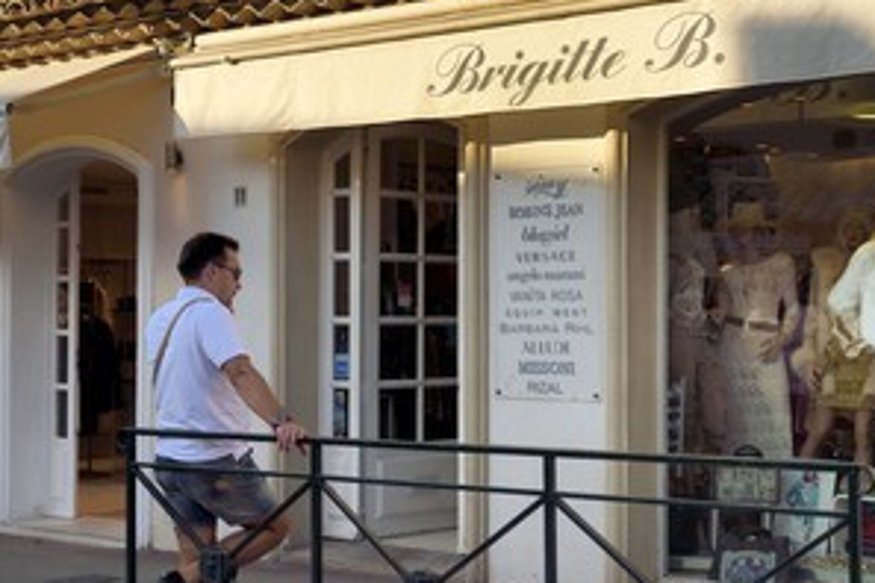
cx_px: 567
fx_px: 1167
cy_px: 303
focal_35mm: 48
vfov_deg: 28.1
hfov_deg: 40.7
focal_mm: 34
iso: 400
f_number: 13
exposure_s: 1/200
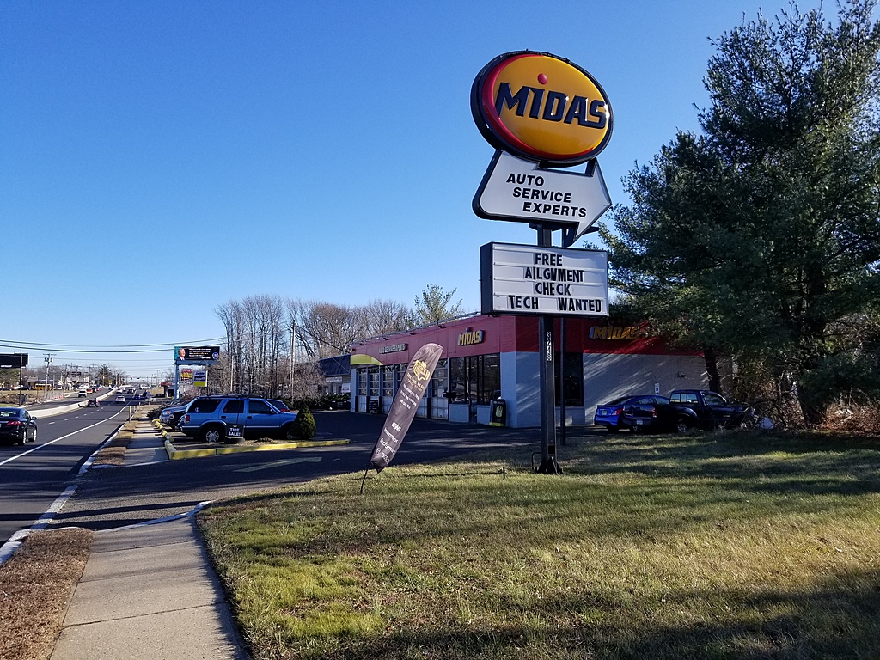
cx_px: 440
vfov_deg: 53.1
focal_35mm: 26
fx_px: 661
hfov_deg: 67.3
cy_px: 330
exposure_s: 1/1680
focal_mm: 4.25
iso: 50
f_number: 1.7
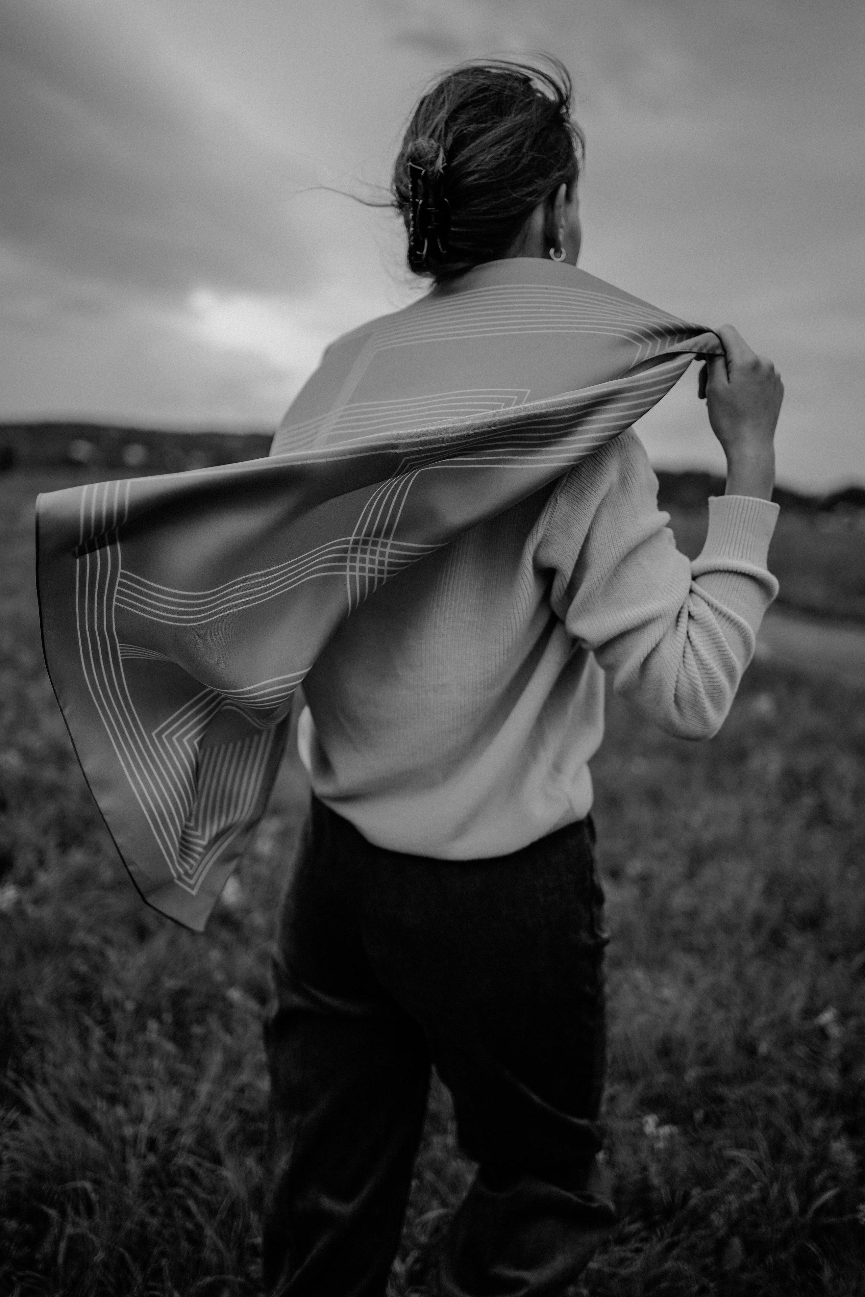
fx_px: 1261
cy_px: 648
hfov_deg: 37.9
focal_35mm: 35
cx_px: 432
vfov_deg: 54.4
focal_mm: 35
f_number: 1.8
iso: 100
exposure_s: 1/3200
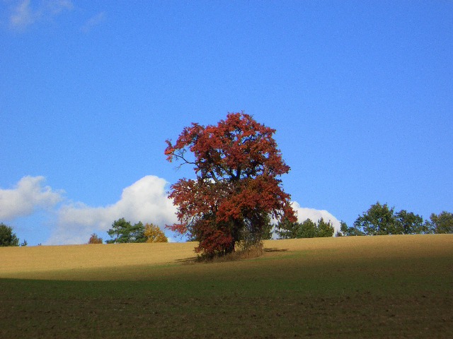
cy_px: 170
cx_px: 226
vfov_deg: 14.5
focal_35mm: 102
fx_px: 1335
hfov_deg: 19.3
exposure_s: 1/80
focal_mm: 13.5
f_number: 13.3
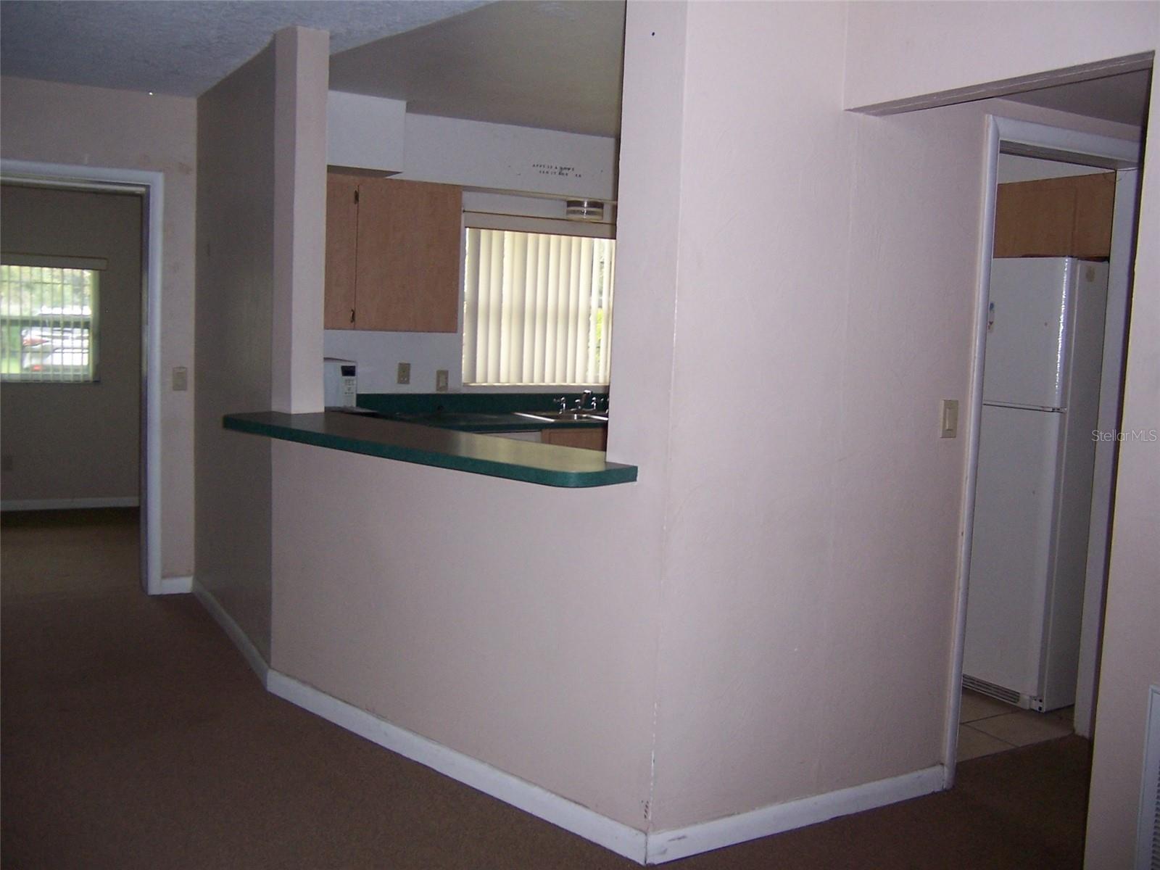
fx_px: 1106
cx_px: 580
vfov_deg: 42.9
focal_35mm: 33
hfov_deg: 55.4
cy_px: 435
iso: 140
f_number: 2.8
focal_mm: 5.5
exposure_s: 1/60
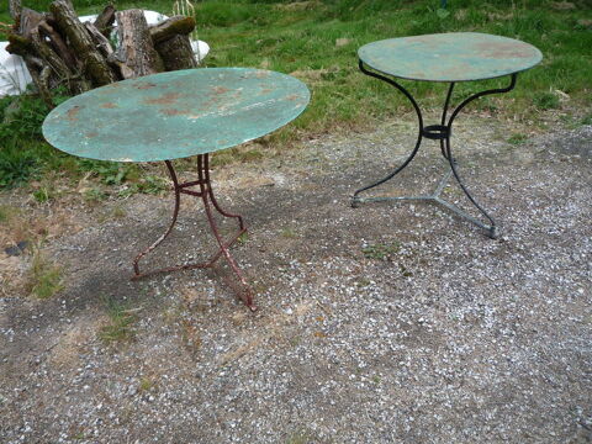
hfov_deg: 60.0
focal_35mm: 30
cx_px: 296
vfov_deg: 46.8
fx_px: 513
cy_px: 222
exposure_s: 1/160
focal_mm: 5.2
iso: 100
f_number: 4
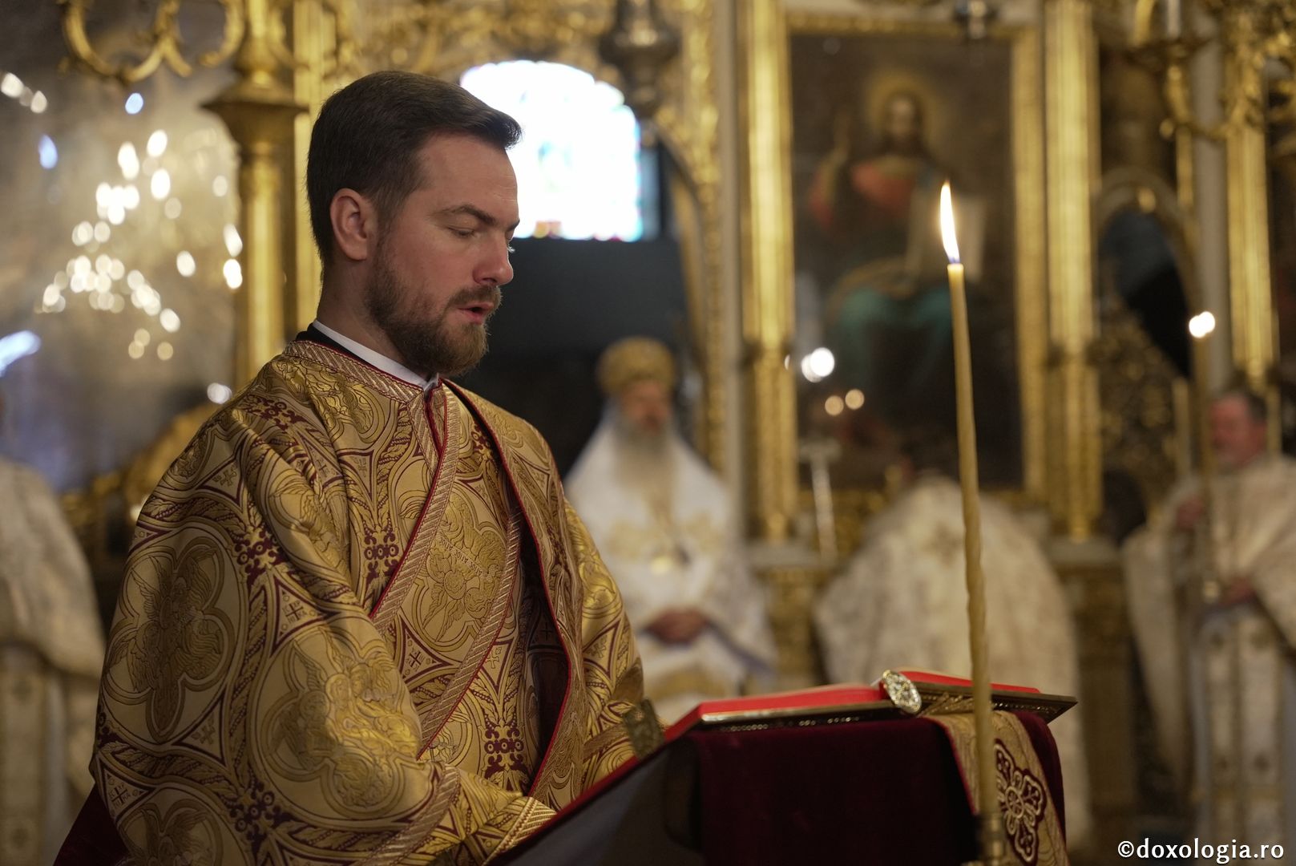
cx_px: 648
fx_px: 2521
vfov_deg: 19.5
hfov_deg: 28.8
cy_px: 433
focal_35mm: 70
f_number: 2.8
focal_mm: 70
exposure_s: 1/125
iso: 4000
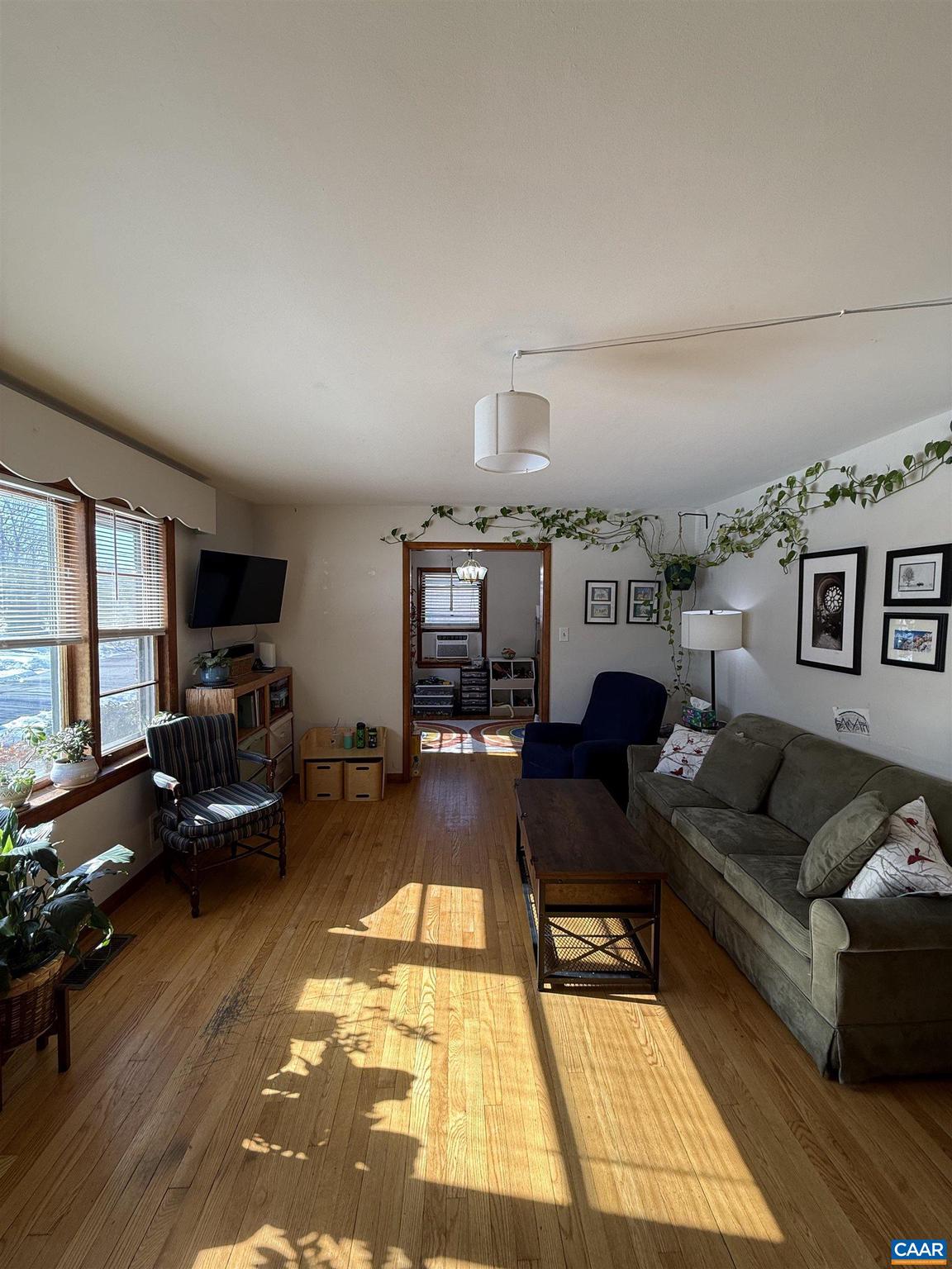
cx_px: 476
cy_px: 634
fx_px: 513
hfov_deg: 85.7
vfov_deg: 102.1
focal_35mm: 14
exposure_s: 1/113
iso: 50
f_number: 2.2
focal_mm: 2.22
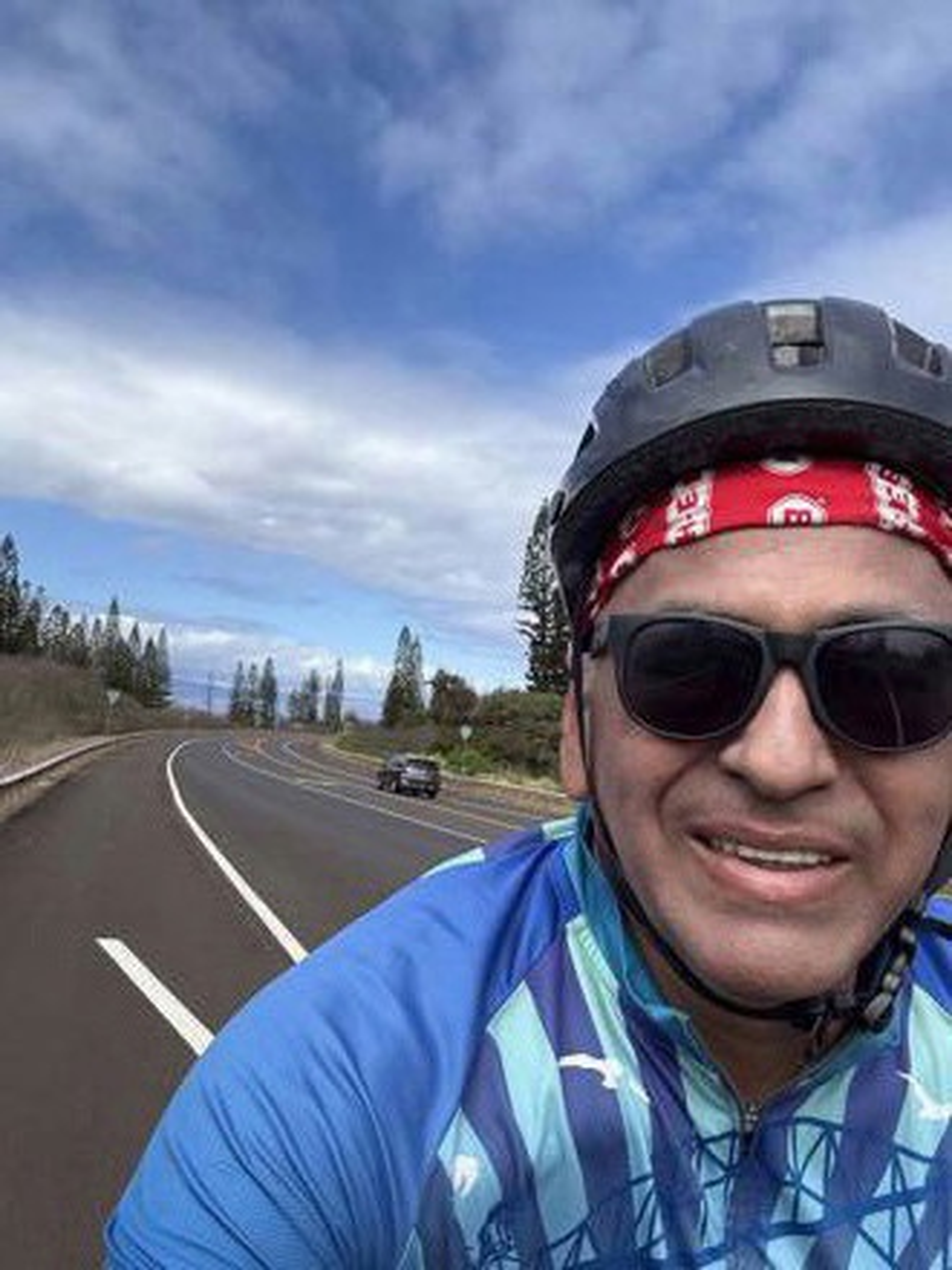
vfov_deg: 60.0
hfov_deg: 46.8
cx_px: 476
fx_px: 1100
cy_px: 635
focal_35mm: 30
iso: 32
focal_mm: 2.69
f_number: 1.9
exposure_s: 1/818
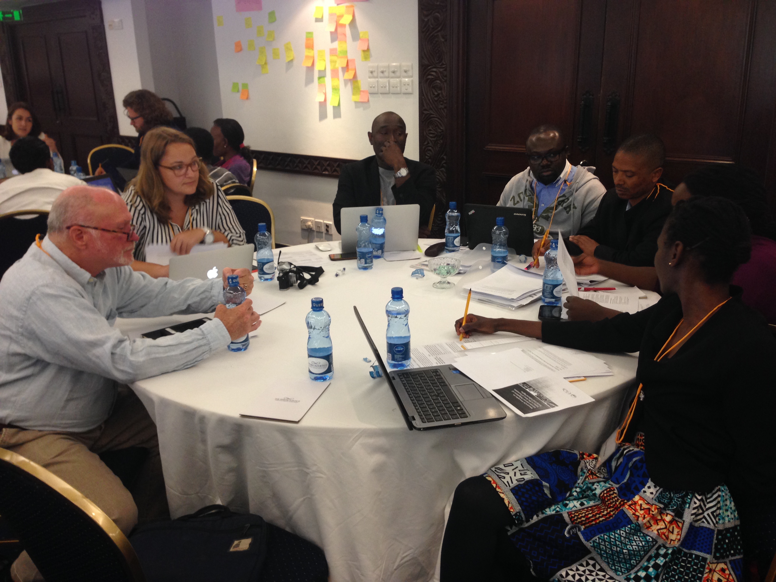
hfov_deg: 55.4
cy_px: 291
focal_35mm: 33
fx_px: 740
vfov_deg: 42.9
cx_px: 388
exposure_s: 1/20
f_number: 2.4
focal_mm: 4.12
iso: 80
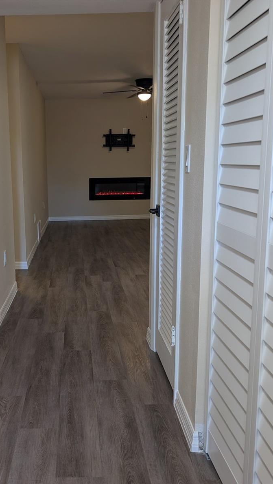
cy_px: 242
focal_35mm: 35
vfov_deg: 56.6
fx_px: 450
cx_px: 67
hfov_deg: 33.0
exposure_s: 1/120
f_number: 1.68
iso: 307
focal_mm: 6.9
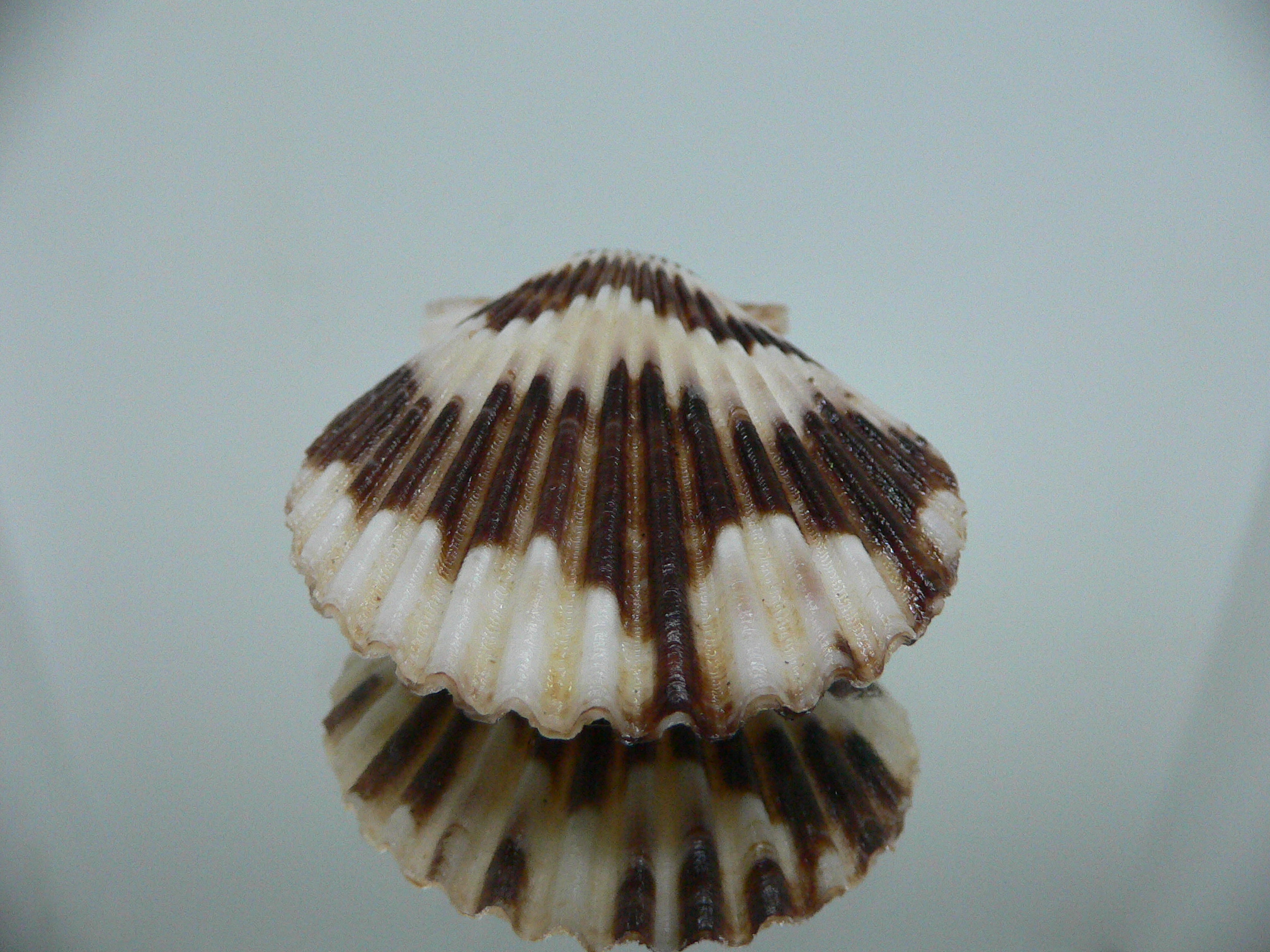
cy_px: 476
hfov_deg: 52.6
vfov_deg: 40.7
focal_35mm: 35
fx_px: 1284
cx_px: 635
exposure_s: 1/60
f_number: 2.8
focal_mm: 4.6
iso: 200
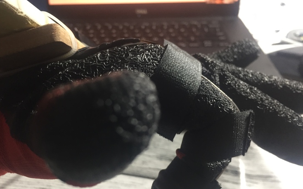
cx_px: 147
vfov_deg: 39.3
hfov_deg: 59.6
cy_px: 113
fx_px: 264
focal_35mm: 32
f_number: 2.2
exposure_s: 1/33
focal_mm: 4.15
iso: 125
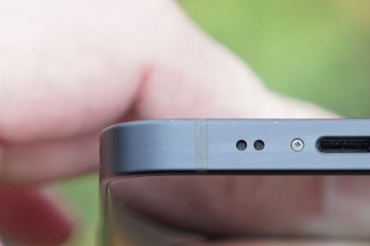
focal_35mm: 150
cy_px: 169
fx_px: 1540
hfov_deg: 13.6
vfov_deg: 9.1
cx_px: 335
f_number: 4.5
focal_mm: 68
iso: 1000
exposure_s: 1/500
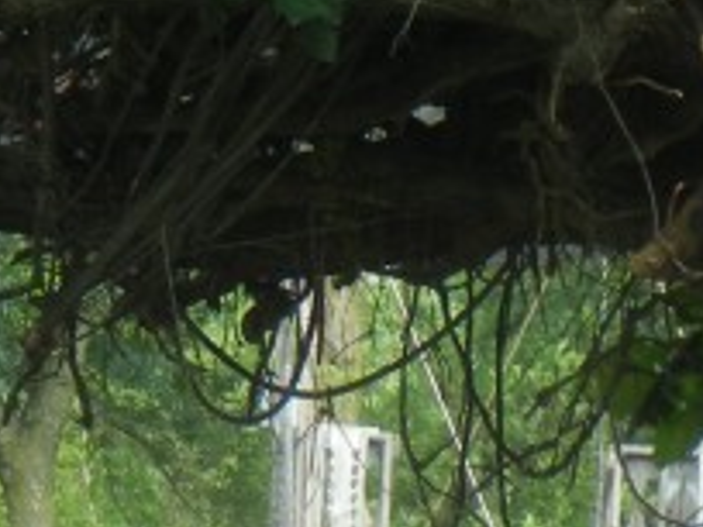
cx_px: 1127
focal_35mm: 582
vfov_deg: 2.5
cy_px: 1026
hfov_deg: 3.4
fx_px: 11820
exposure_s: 1/124
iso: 160
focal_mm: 20.9
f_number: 4.6
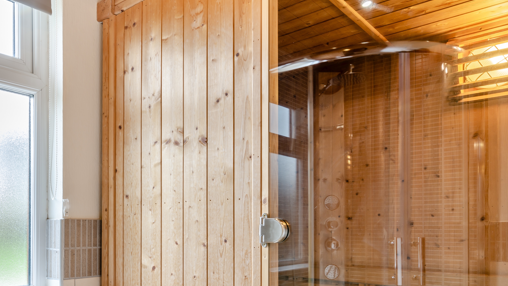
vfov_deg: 35.6
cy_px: 227
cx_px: 147
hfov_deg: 58.8
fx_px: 431
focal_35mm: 32
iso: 100
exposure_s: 1/2
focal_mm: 16.5
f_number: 11
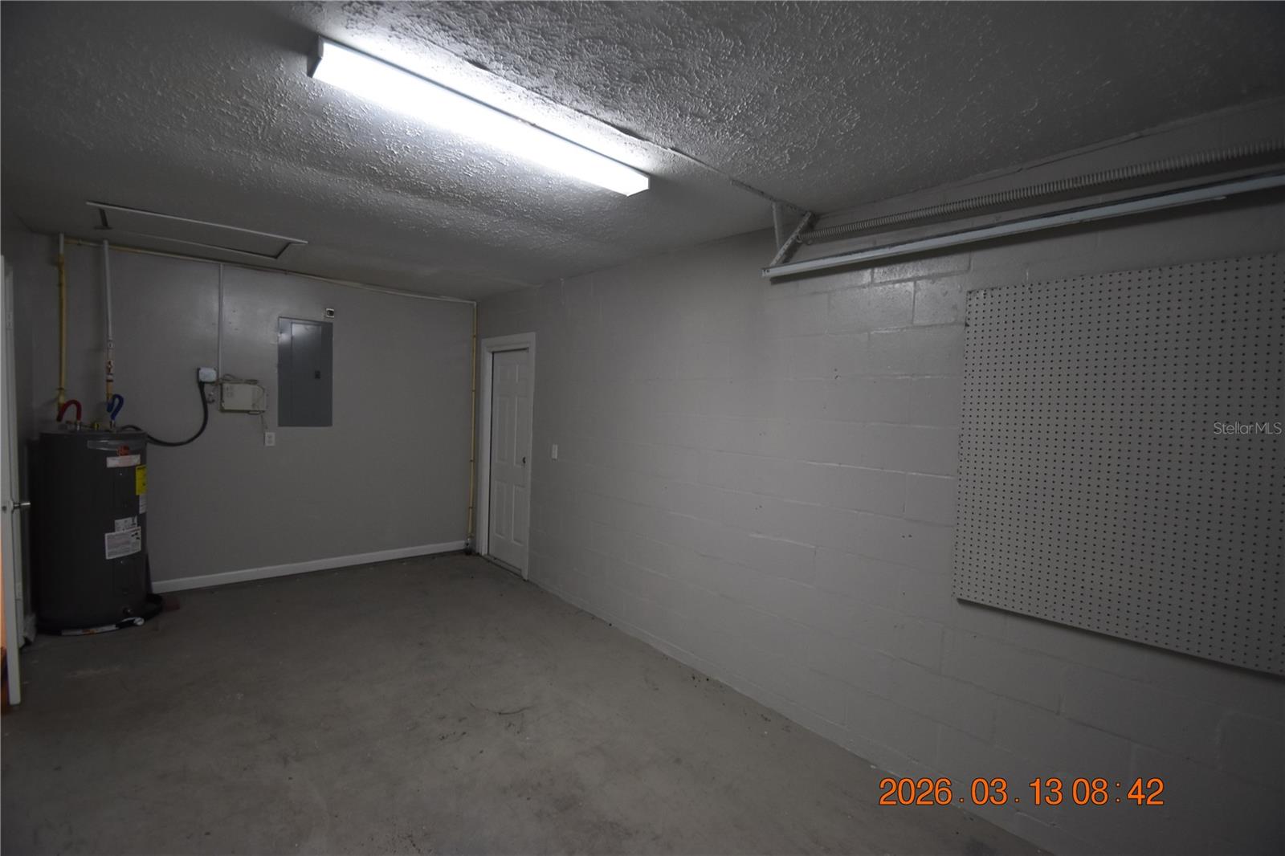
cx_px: 642
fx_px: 535
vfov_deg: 77.3
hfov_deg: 100.4
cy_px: 428
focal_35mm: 15
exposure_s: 1/60
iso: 800
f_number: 3.5
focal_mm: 10
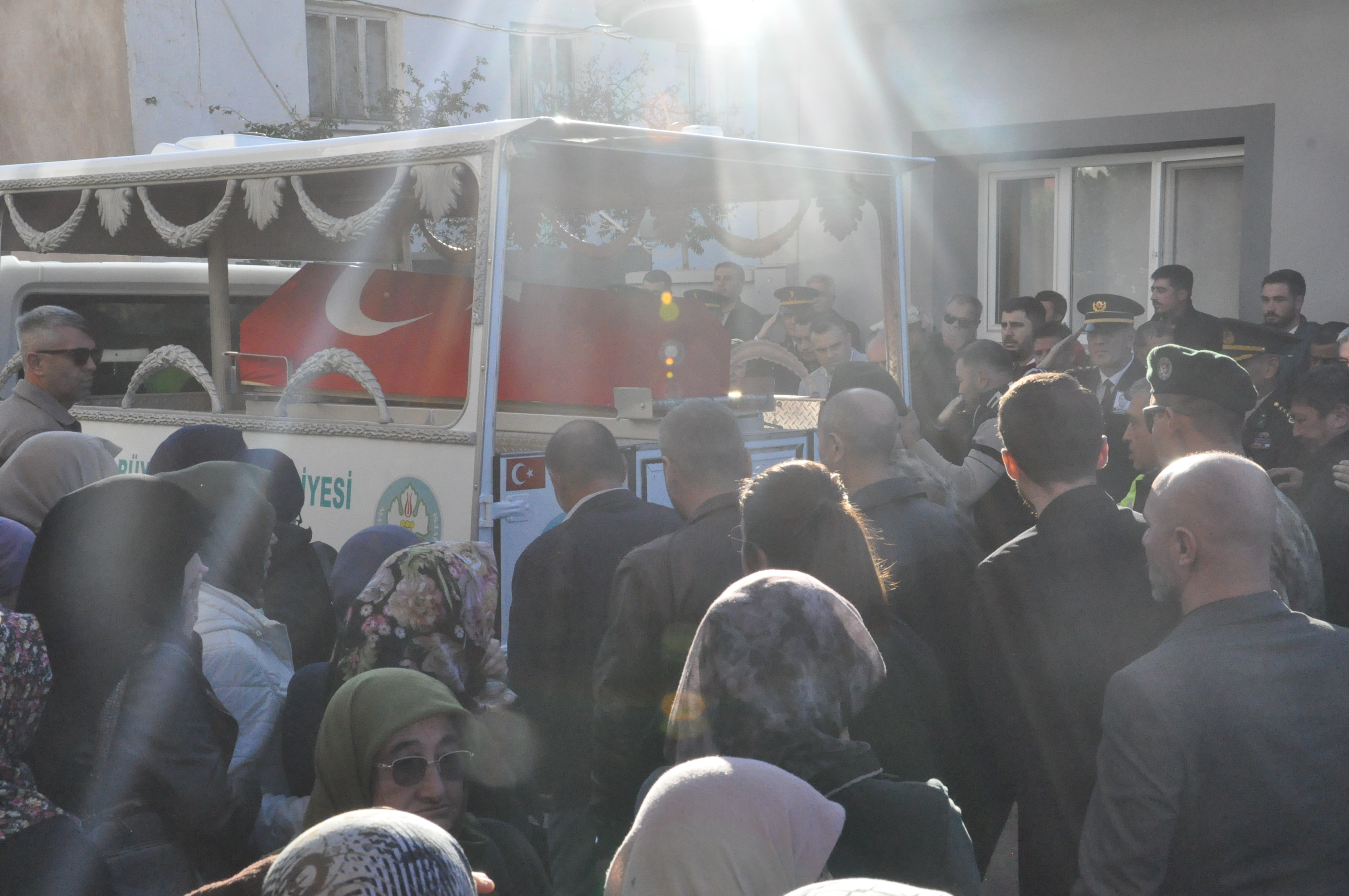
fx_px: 1796
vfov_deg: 28.0
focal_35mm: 48
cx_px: 674
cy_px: 448
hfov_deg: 41.2
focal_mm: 32
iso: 3200
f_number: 16
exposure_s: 1/1000
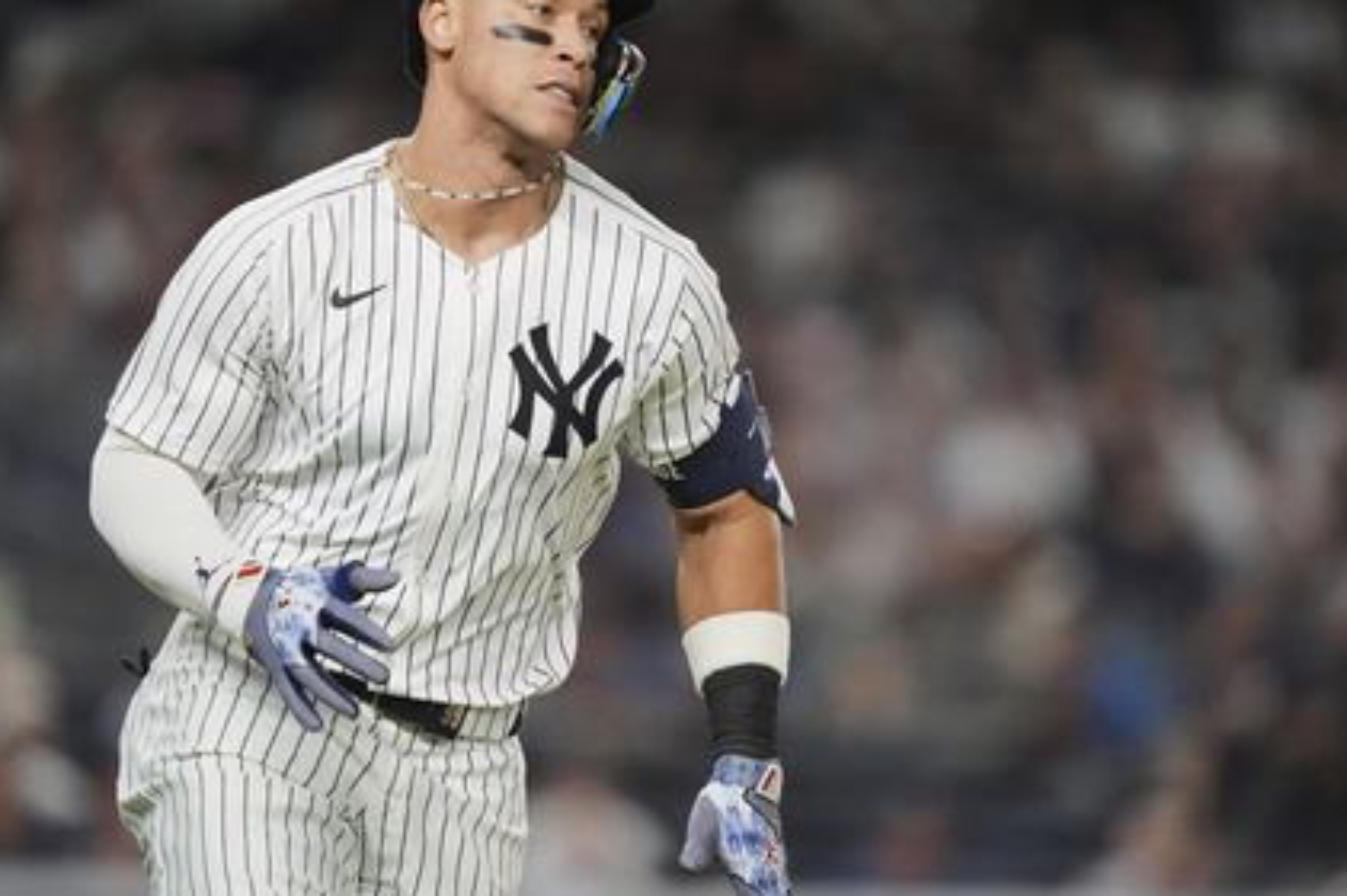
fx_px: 18207
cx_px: 701
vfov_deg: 2.8
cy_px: 437
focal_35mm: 487
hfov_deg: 4.2
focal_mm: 400
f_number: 2.8
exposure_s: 1/4000
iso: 5000
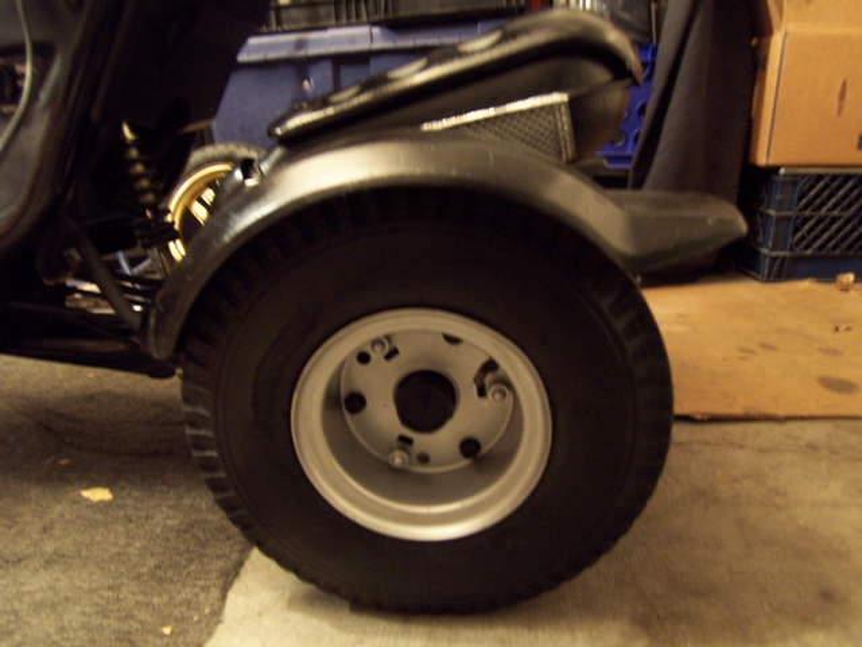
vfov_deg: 58.9
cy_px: 324
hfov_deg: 73.9
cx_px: 431
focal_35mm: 23
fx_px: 573
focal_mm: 3.8
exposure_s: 1/3.2
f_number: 2.8
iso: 160
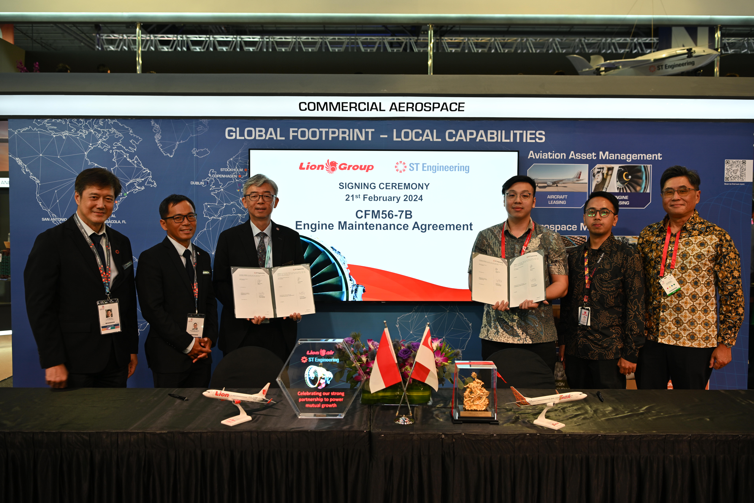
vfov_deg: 41.1
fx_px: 670
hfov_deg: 58.7
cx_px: 377
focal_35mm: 32
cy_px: 252
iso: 160
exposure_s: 1/25
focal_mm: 32
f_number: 4
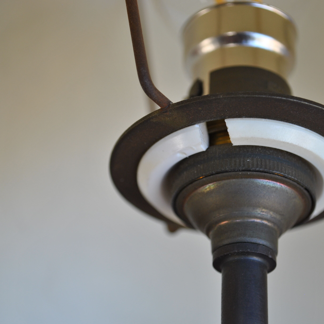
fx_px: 858
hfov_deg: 21.4
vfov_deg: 21.4
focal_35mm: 81
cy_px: 168
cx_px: 183
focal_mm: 40
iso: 200
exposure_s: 1/125
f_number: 5.6
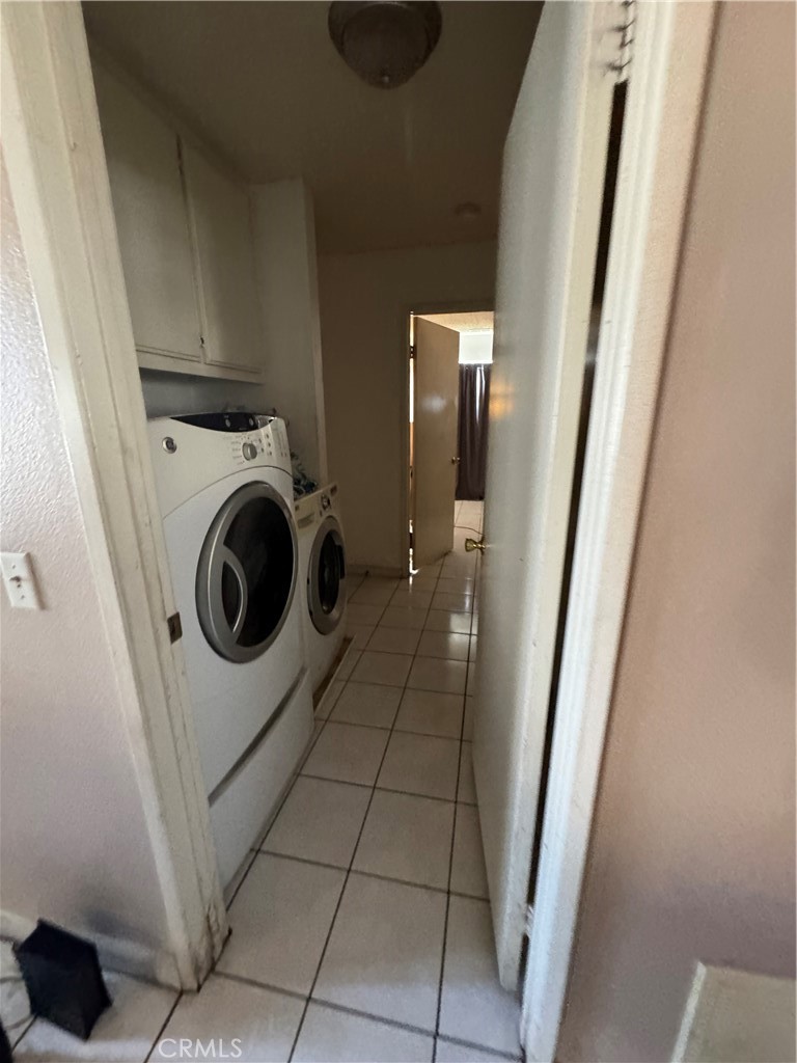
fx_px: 430
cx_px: 398
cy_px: 532
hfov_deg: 85.7
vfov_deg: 102.1
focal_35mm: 14
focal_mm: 2.22
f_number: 2.2
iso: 1000
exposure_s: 1/60
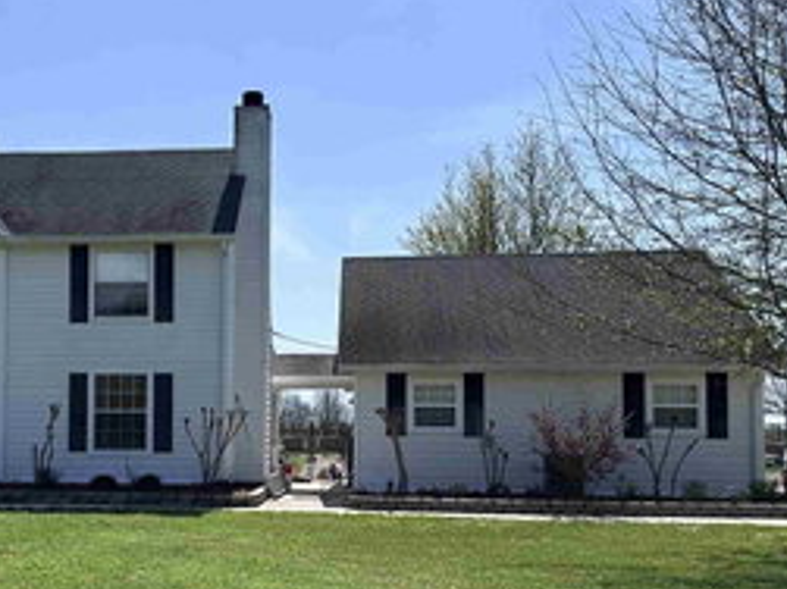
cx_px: 235
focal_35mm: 49
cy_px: 382
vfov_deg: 29.5
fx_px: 1113
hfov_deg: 38.3
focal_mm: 6.86
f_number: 1.78
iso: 80
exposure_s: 1/7042
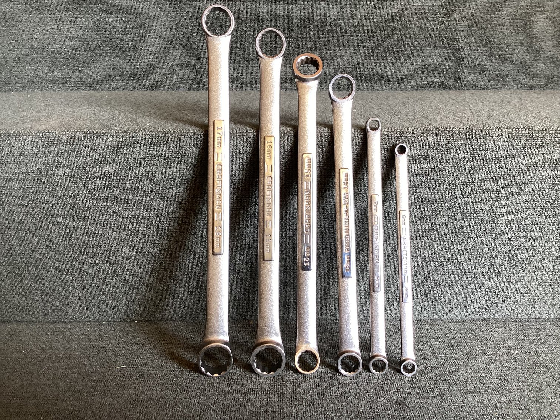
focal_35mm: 31
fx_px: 502
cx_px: 280
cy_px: 210
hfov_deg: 58.3
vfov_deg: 45.4
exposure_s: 1/100
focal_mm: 3.3
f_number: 2.4
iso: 100
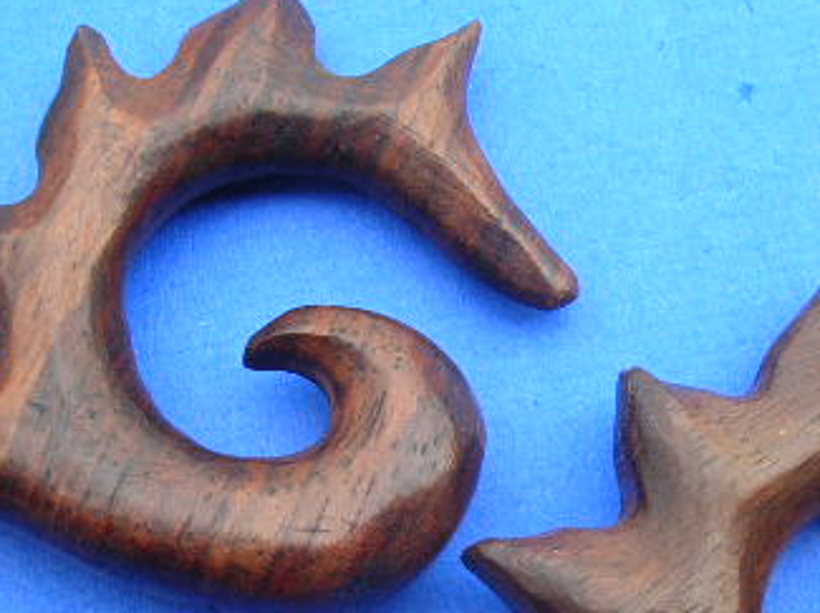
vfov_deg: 21.0
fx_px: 1633
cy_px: 512
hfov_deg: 28.1
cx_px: 497
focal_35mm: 69
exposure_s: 1/128
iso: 50
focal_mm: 5.8
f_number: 2.8
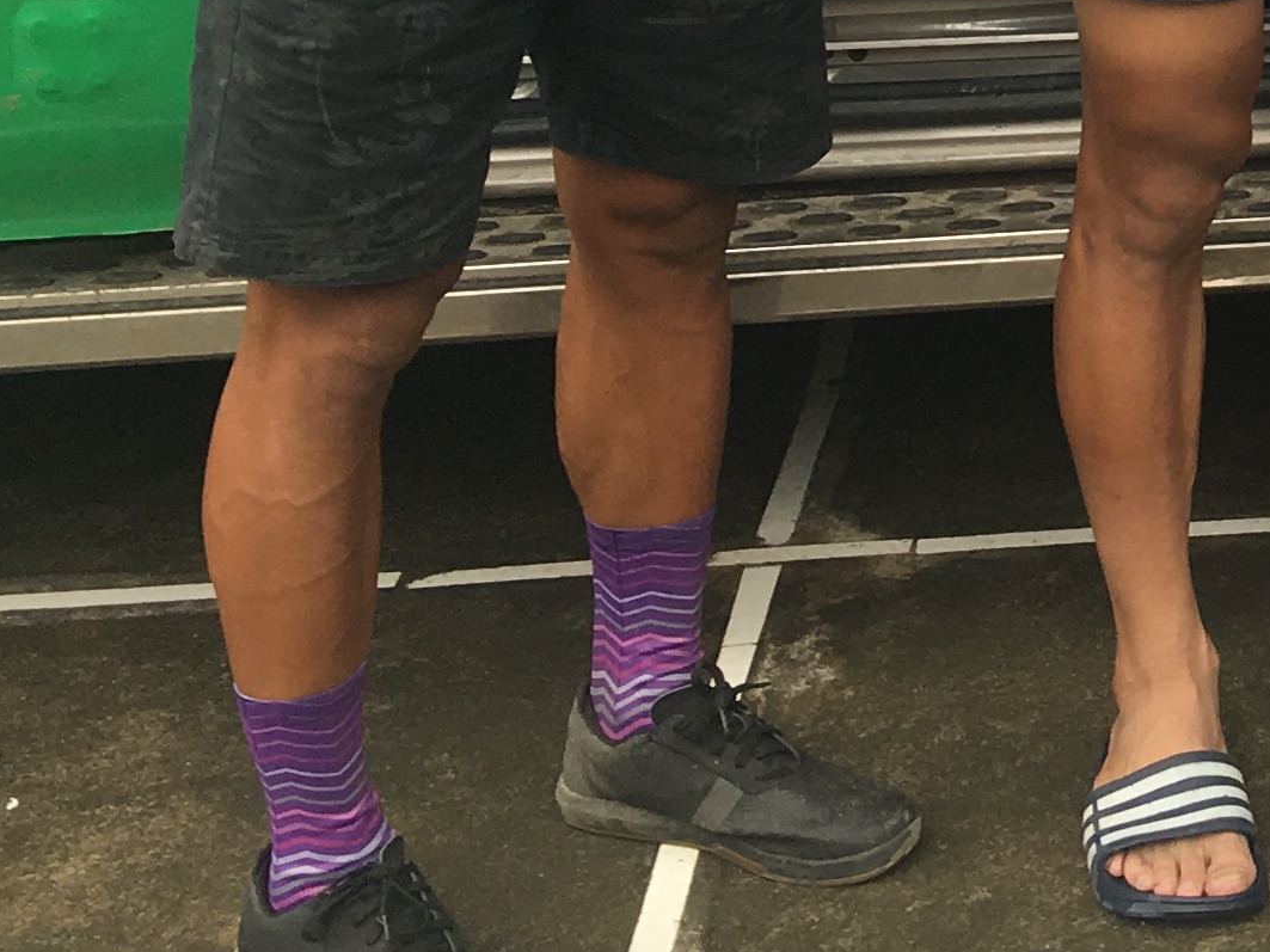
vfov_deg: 12.7
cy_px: -538
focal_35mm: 110
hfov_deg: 15.9
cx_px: 2100
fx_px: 4035
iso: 25
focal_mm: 4.15
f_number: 2.2
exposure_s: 1/316
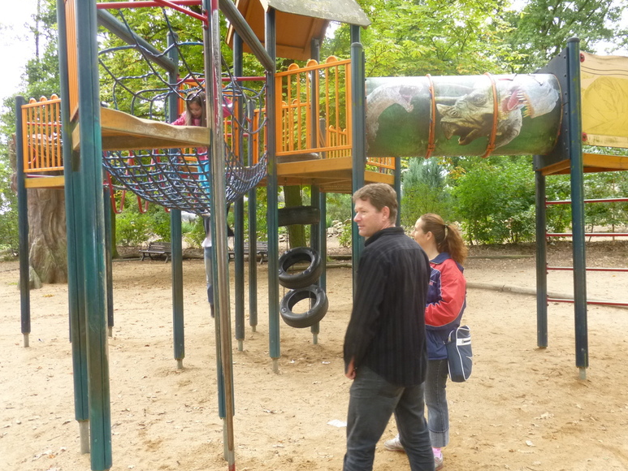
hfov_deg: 59.9
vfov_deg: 46.8
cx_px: 324
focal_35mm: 30
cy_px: 234
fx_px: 544
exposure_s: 1/60
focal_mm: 5.2
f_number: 3.3
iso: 125
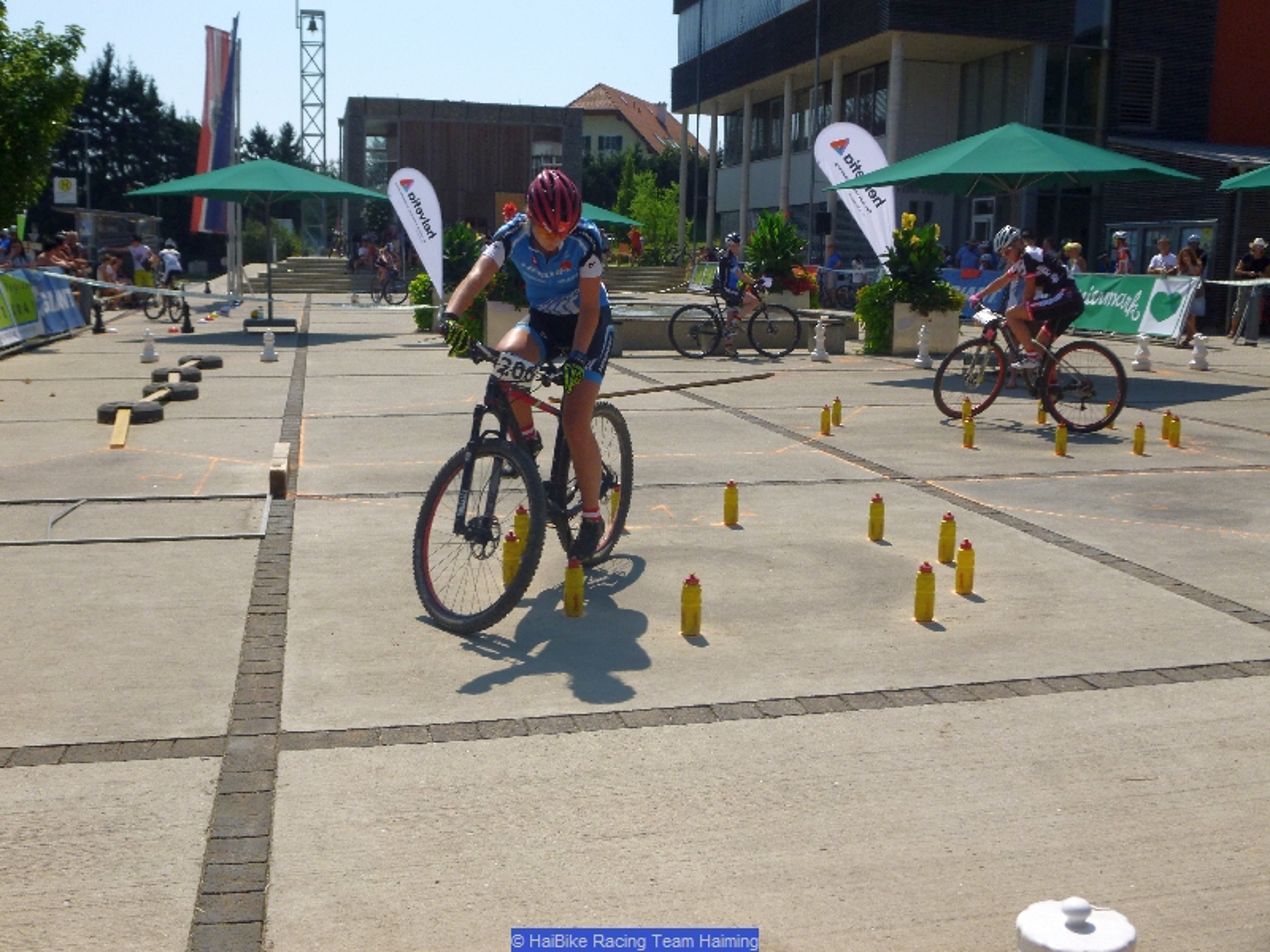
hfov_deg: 51.4
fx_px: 1321
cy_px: 476
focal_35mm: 36
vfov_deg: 39.7
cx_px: 635
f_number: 10
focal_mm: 6.5
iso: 100
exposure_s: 1/160
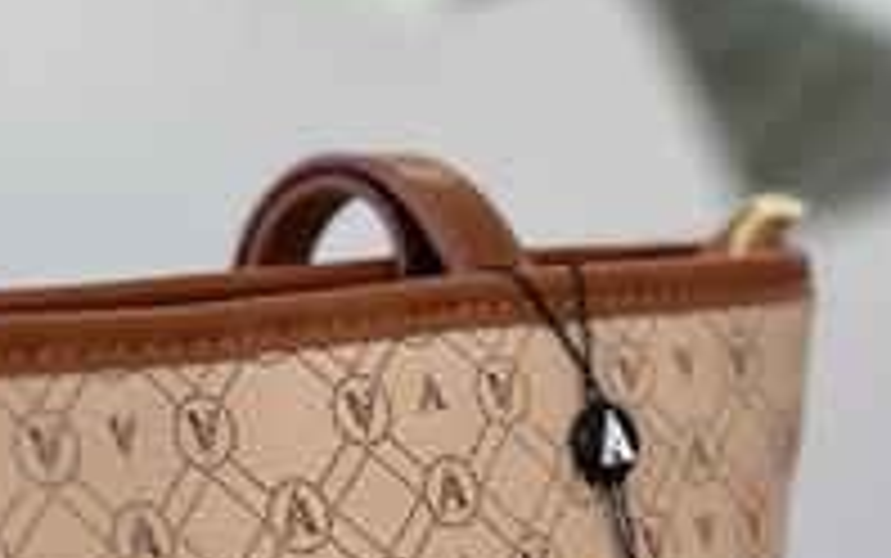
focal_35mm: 106
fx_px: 2575
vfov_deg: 12.3
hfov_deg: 19.6
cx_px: 490
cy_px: 403
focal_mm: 6.86
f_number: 1.78
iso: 80
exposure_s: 1/330
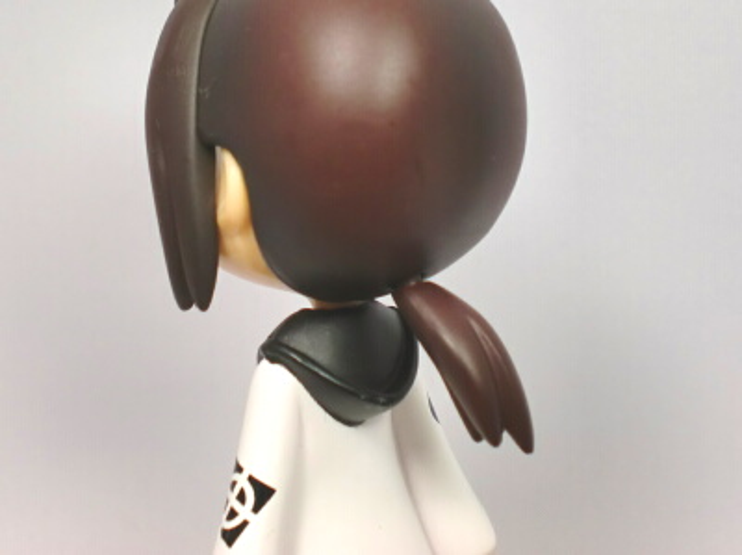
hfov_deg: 52.7
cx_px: 371
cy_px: 278
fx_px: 749
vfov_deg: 40.6
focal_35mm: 35
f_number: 3.1
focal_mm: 6.3
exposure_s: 1/60
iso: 64
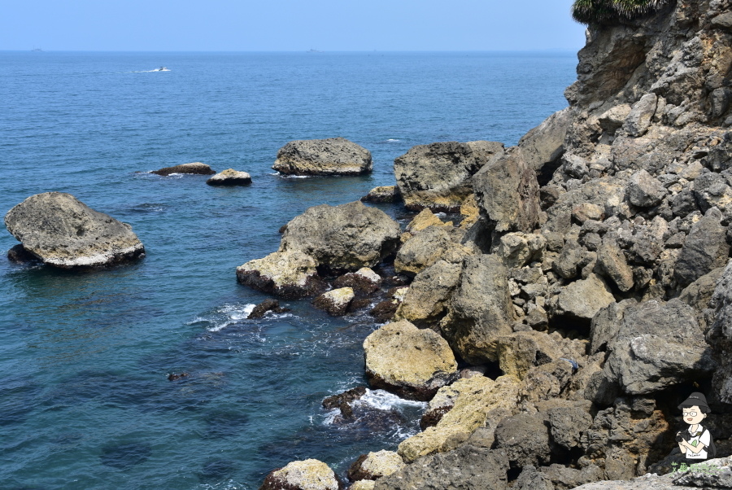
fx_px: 885
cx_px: 366
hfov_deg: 44.9
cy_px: 245
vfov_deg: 30.9
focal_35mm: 44
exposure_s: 1/160
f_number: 9
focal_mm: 29
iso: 100
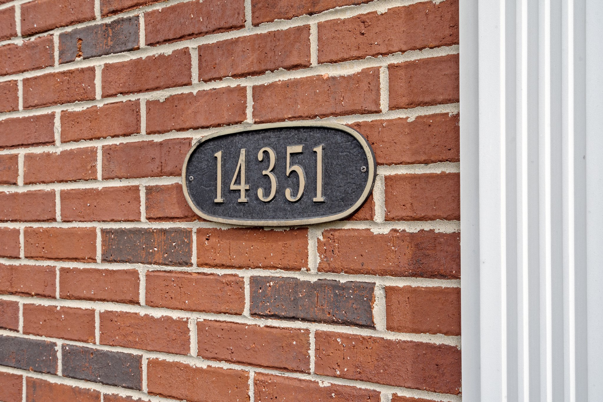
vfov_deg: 40.0
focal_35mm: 33
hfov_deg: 57.2
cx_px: 302
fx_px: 553
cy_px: 201
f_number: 11
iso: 320
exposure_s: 1/160
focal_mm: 33
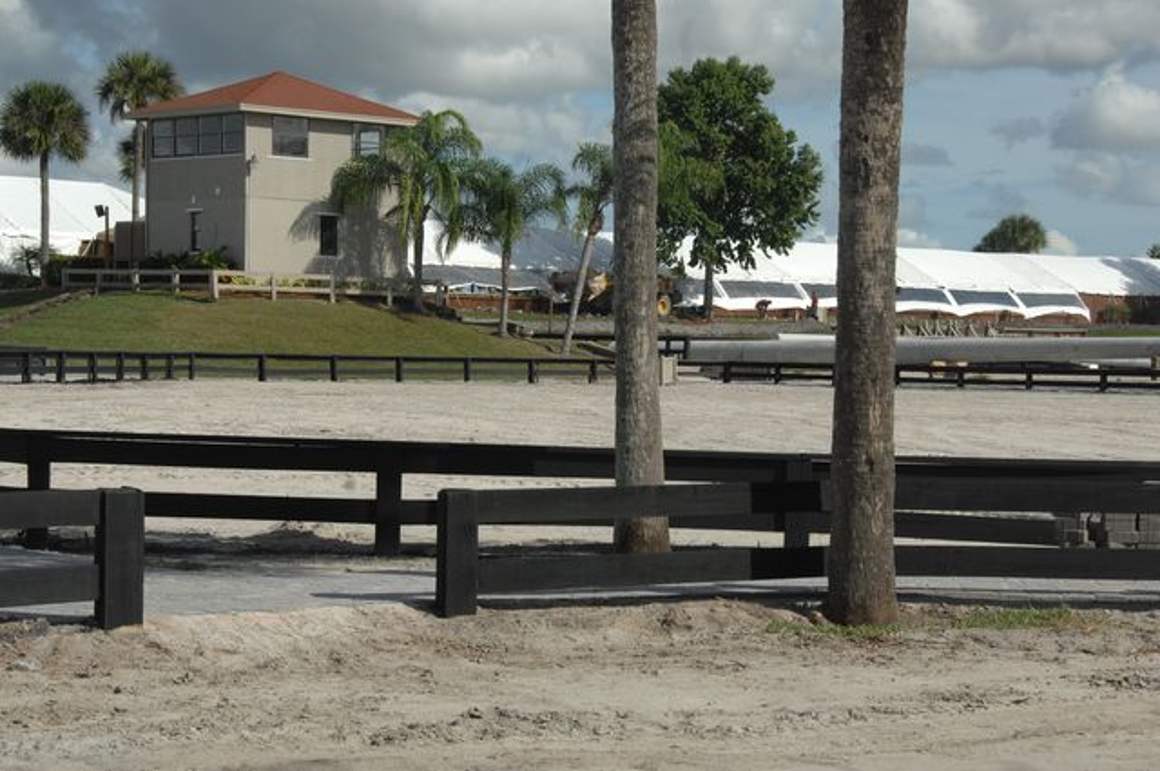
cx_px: 580
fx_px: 2510
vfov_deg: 17.4
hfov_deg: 26.0
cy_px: 386
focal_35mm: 78
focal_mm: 52
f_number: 9.5
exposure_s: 1/500
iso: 200
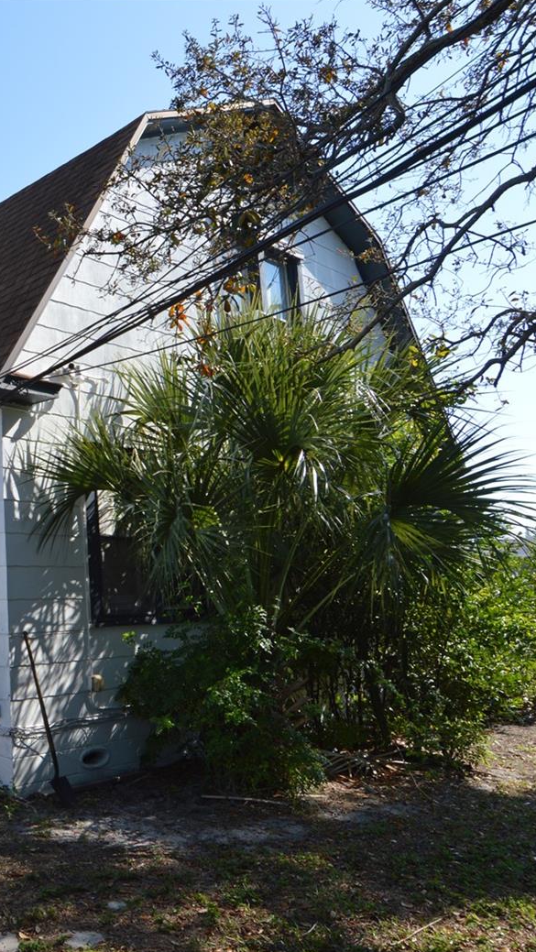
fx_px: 732
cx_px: -93
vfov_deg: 66.1
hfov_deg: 33.4
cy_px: 481
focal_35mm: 29
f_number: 6.3
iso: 100
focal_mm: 12
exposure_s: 1/160
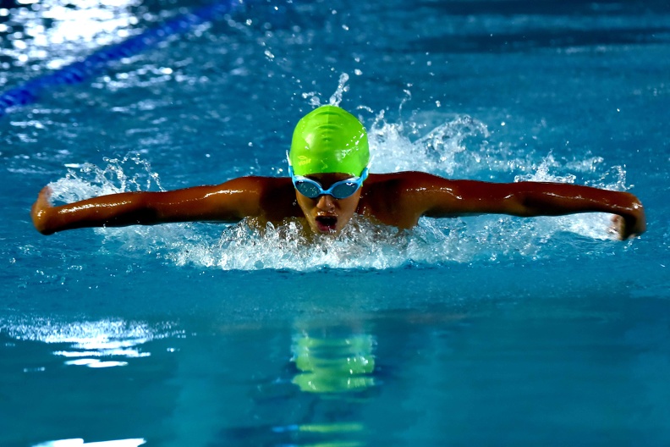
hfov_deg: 8.2
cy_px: 224
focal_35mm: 250
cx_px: 335
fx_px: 4652
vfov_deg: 5.5
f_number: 5.6
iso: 1250
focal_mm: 250
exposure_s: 1/500
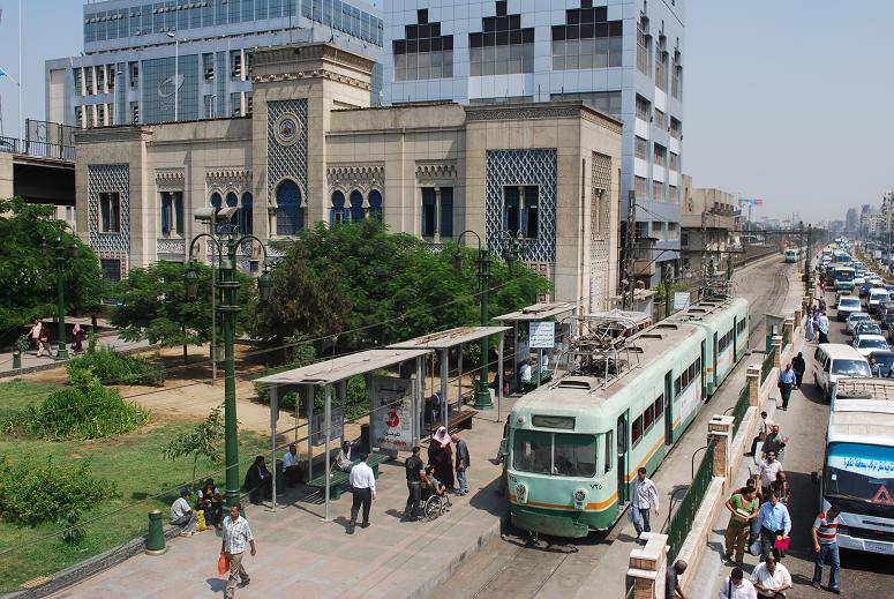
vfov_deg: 40.1
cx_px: 447
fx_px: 821
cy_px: 300
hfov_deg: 57.2
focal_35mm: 33
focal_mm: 22
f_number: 7.1
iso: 100
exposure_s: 1/200
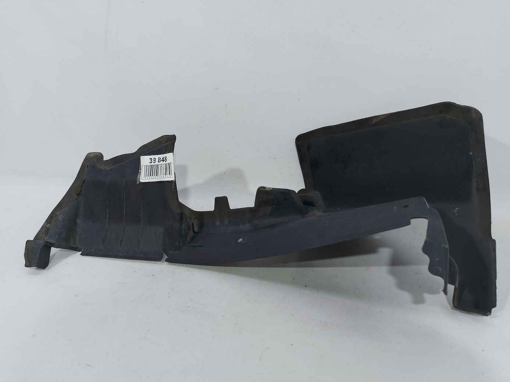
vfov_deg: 56.8
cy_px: 191
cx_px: 255
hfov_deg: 71.6
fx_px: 354
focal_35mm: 24
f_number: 1.8
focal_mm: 5.23
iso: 40
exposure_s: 1/50
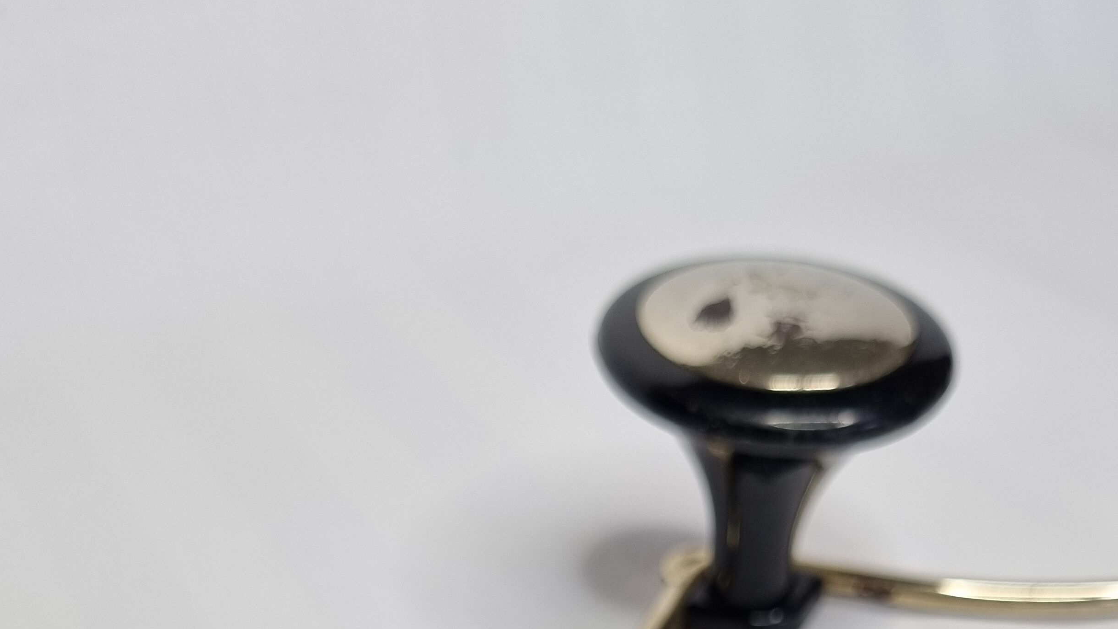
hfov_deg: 43.5
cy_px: 913
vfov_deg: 21.7
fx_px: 1393
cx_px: 658
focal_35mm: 47
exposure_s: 1/126
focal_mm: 5.4
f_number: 1.8
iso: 50
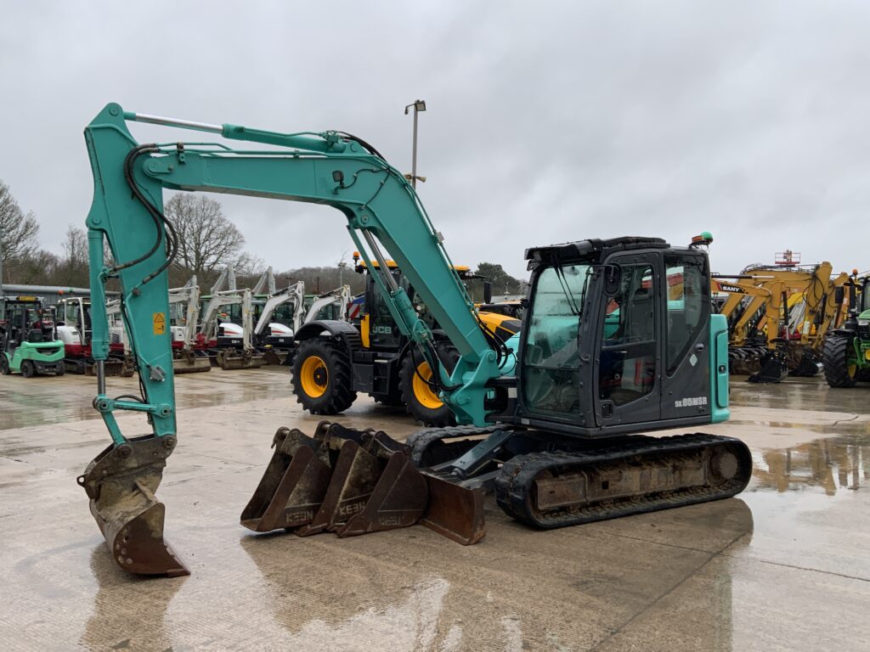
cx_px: 435
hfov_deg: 61.7
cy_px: 326
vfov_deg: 48.2
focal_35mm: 29
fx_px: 729
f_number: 1.8
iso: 20
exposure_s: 1/122
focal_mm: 3
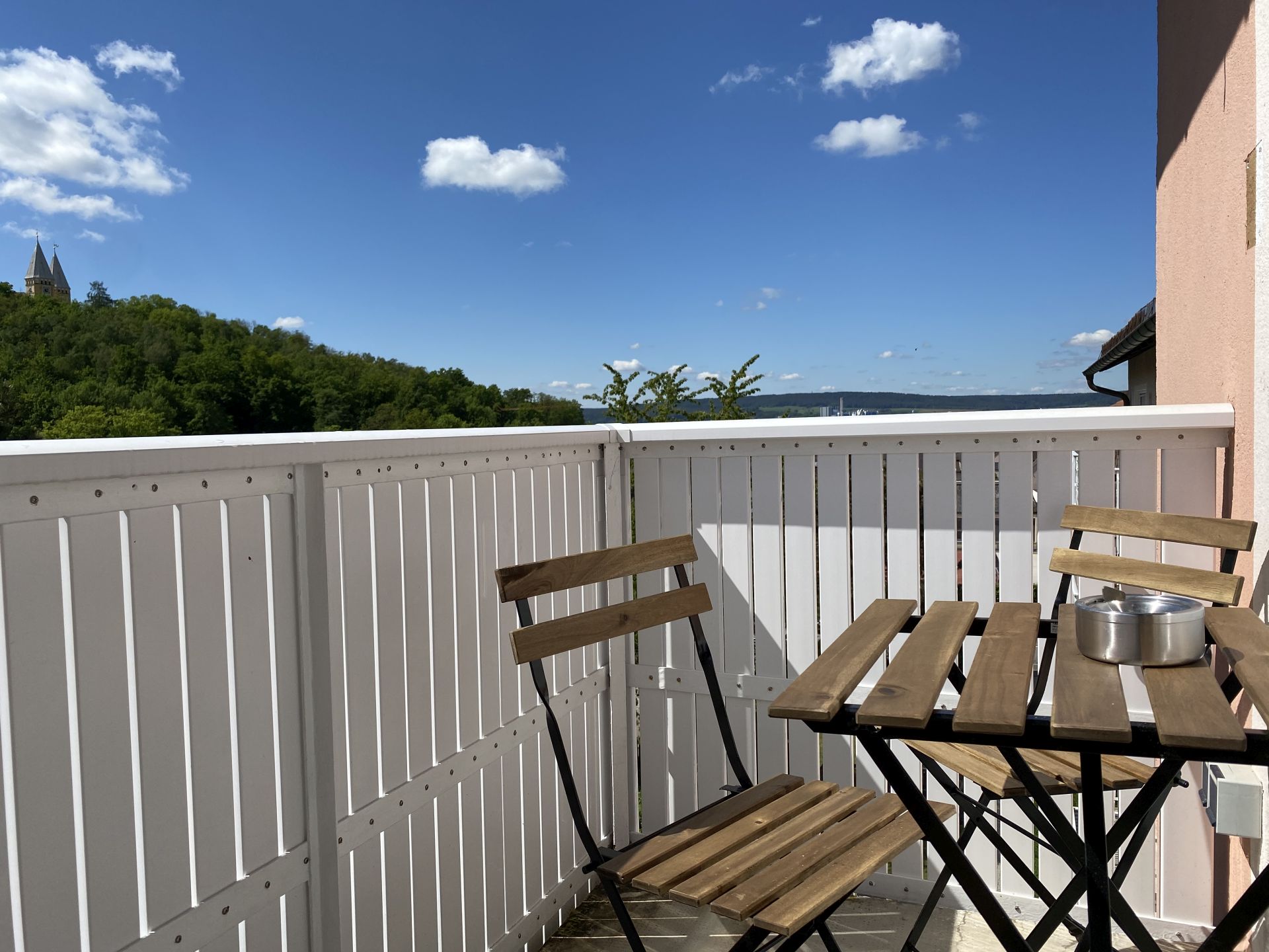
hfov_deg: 67.3
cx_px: 634
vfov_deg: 53.1
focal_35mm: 26
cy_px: 476
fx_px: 953
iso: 32
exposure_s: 1/5025
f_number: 1.8
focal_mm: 4.25
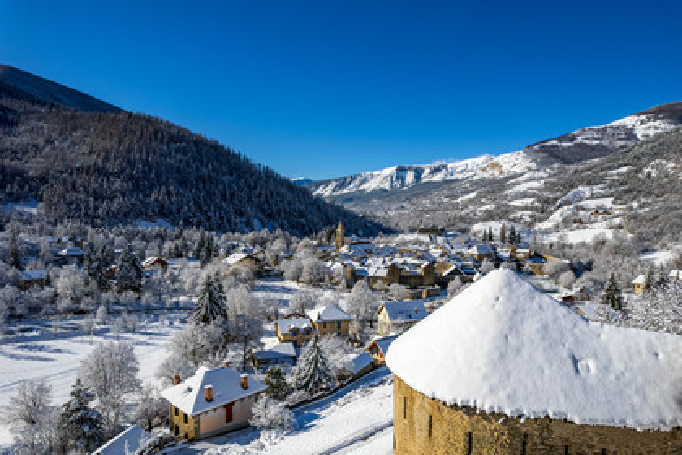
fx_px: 417
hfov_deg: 78.6
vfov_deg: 57.2
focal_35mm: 22
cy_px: 228
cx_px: 341
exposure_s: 1/6400
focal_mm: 8.4
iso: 100
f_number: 2.8
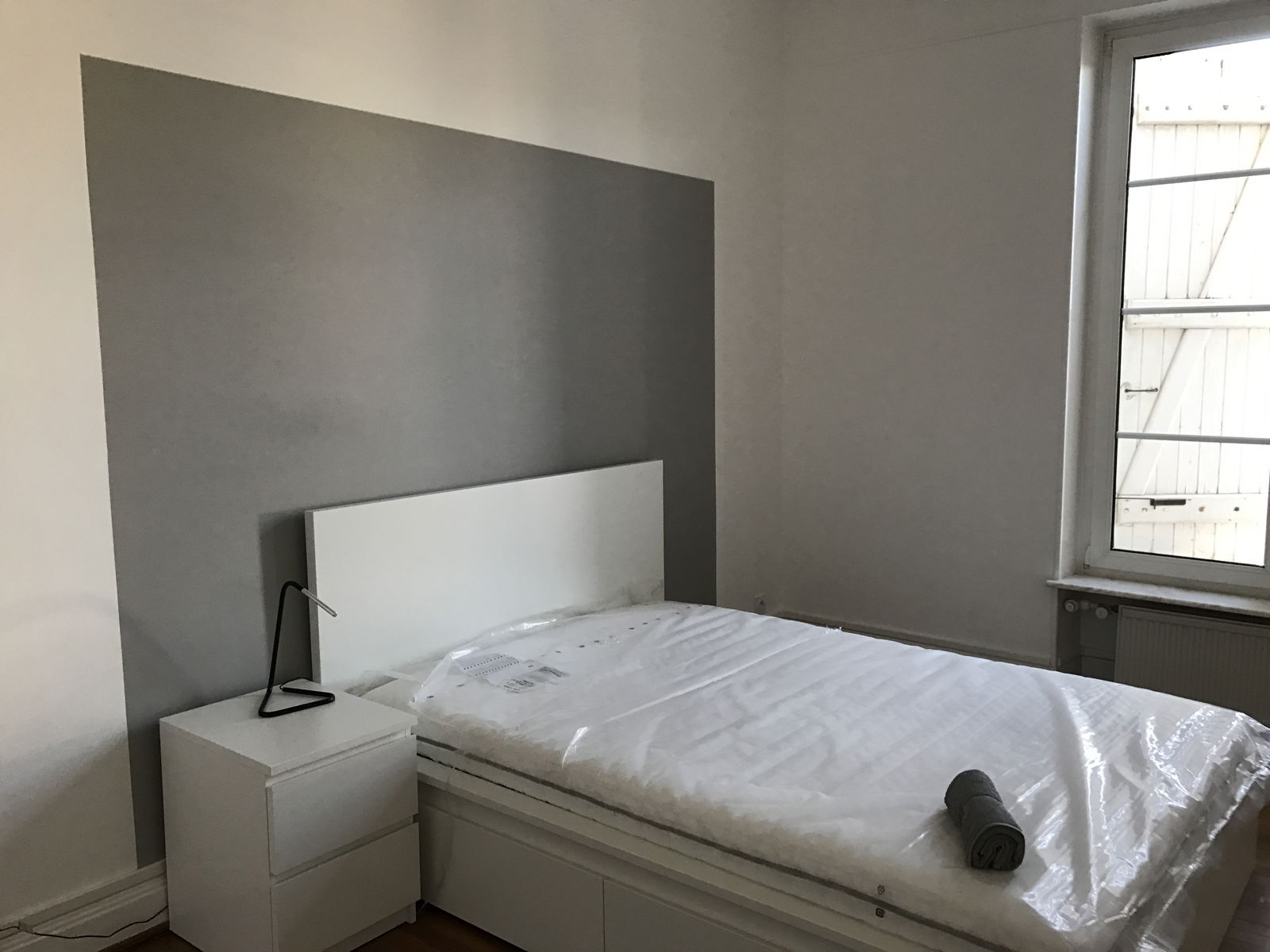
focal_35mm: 28
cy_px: 476
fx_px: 1027
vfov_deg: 49.7
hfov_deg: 63.4
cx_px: 635
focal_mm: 3.99
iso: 32
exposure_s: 1/25
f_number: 1.8
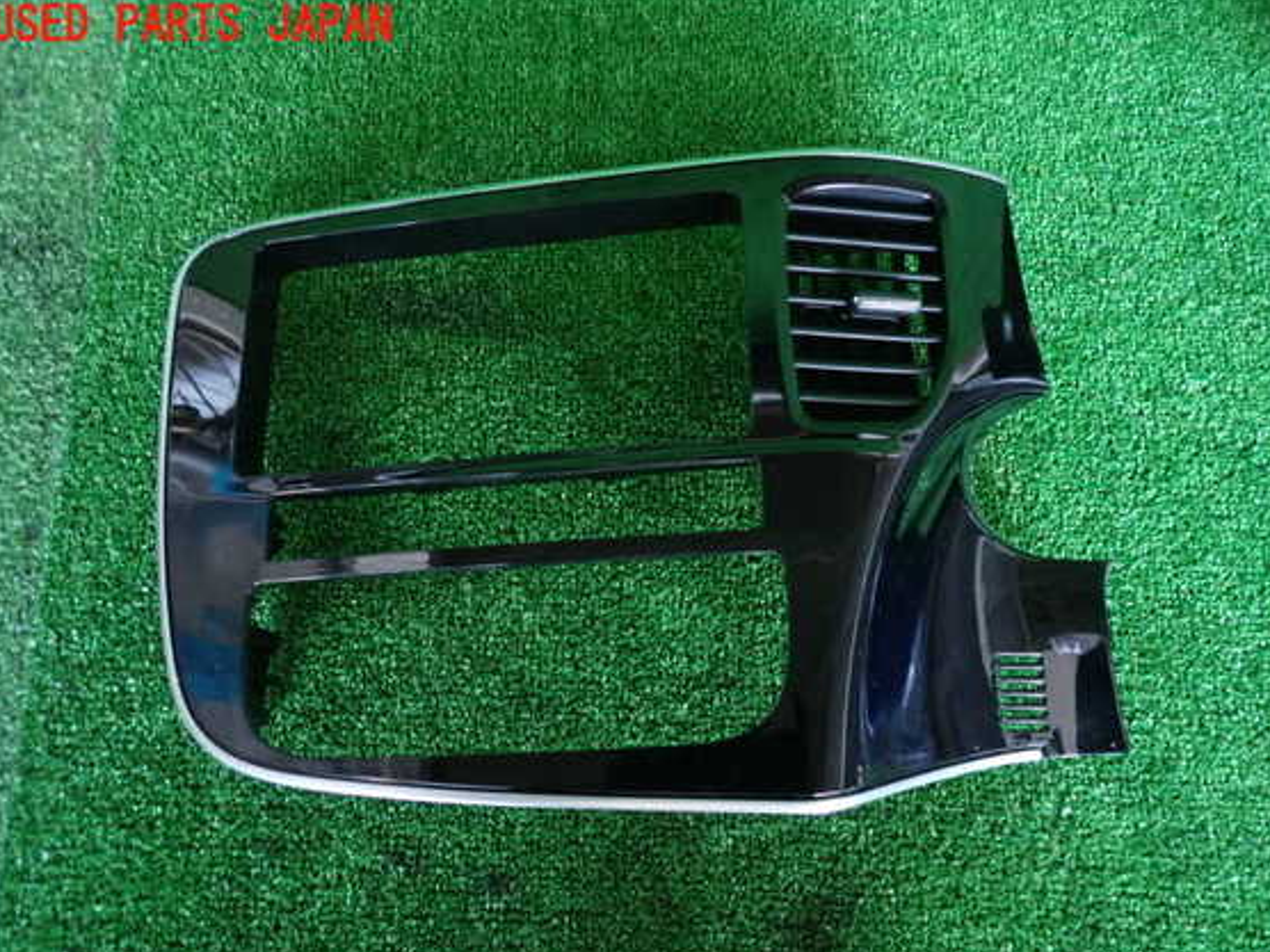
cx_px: 662
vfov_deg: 51.3
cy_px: 511
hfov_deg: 65.3
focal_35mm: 27
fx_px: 991
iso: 640
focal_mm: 4.5
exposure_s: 1/30
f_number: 2
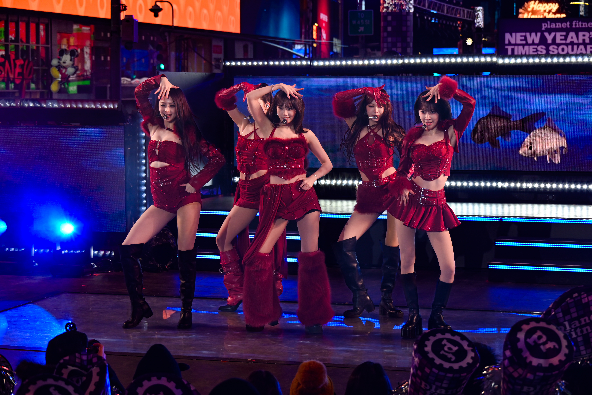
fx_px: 1300
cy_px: 198
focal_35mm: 79
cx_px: 296
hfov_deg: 25.7
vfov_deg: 17.3
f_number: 6
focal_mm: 79
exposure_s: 1/400
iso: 640
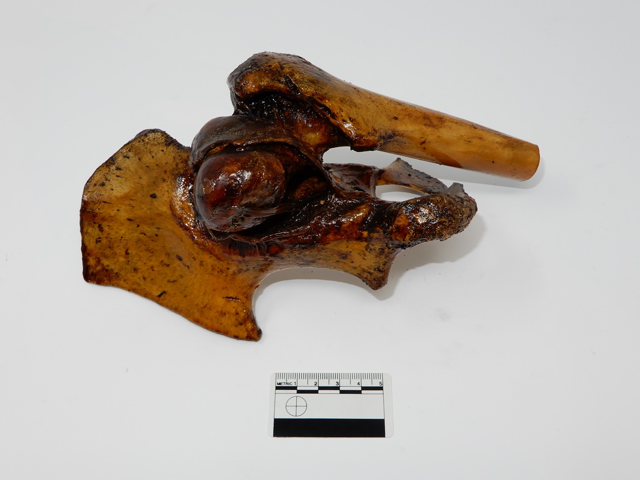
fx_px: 777
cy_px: 240
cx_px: 320
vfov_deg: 34.3
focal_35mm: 42
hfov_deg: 44.8
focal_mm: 7.5
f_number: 4.5
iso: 80
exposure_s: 1/50
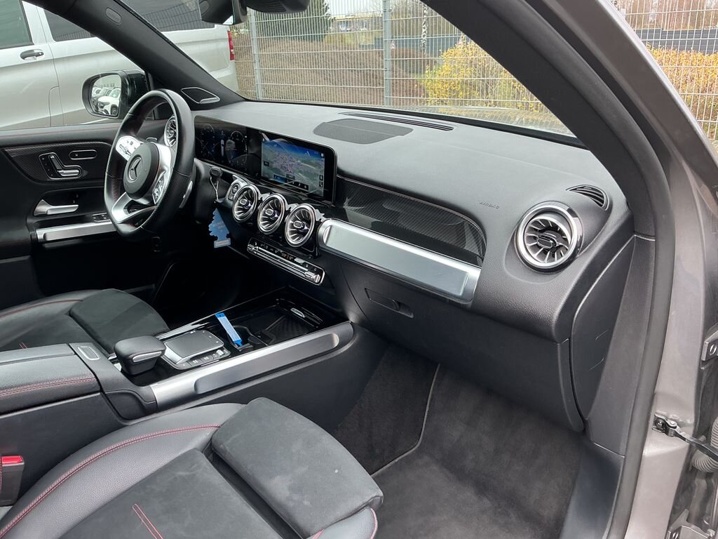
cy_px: 270
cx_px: 359
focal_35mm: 29
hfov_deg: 61.7
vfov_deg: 48.2
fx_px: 602
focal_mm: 3
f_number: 1.8
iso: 16
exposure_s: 1/120
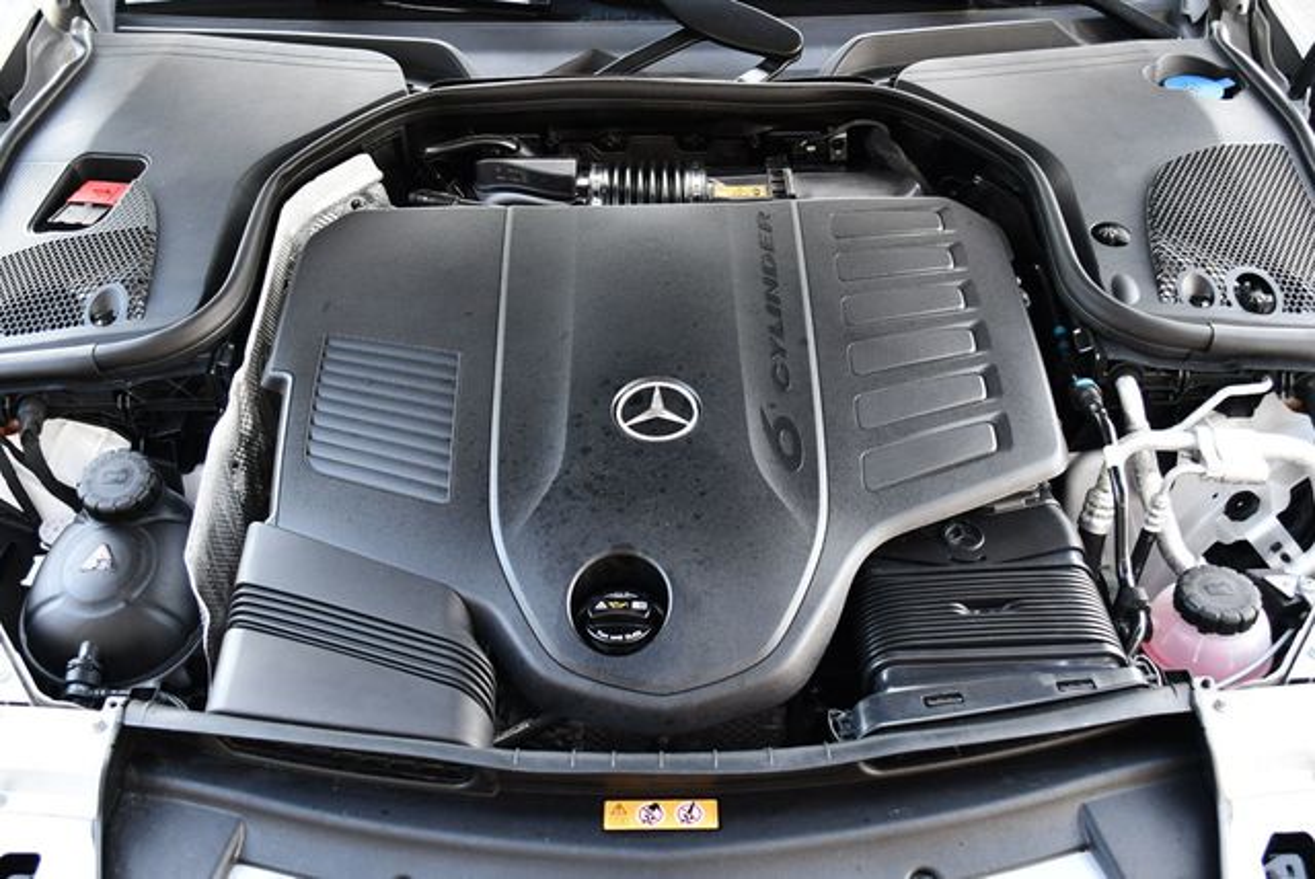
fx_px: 1462
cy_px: 440
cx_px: 658
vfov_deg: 33.5
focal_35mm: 40
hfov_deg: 48.4
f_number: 3.8
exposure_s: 1/250
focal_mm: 20
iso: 800
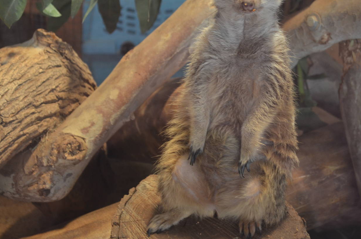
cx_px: 211
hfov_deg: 21.7
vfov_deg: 14.5
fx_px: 941
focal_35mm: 94
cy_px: 94
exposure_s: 1/60
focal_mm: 48
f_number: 5.3
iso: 720
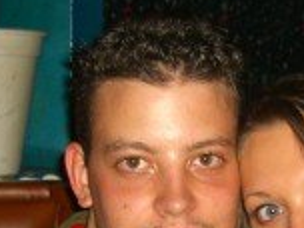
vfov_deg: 9.7
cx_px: 268
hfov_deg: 13.1
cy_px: 280
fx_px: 1317
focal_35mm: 150
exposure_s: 1/60
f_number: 2.8
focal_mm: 7.9
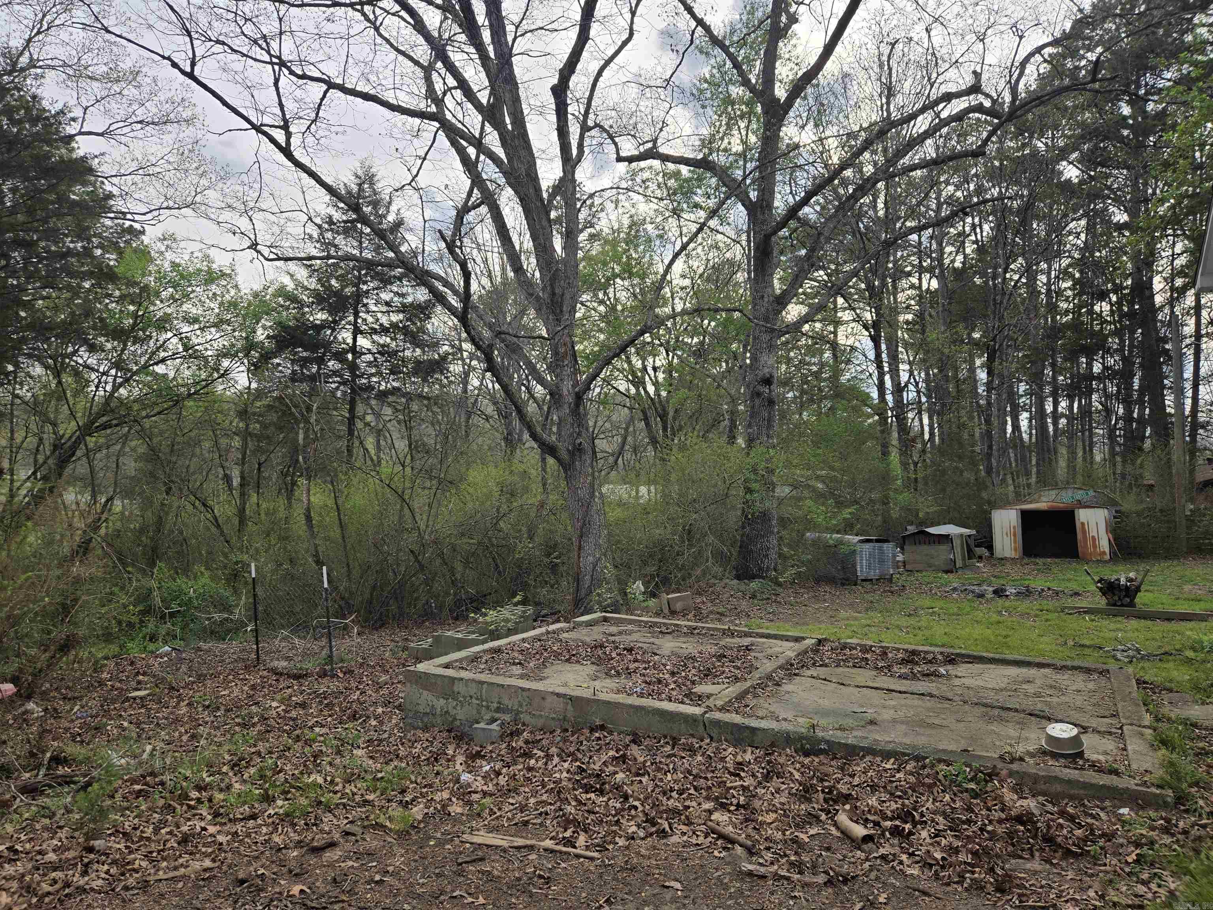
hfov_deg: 73.9
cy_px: 455
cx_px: 606
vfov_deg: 58.9
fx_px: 806
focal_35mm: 23
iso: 25
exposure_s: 1/1232
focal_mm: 5.4
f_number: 1.8
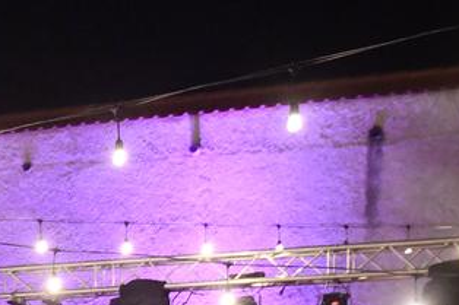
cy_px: 603
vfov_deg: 8.8
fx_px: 1886
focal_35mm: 148
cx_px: -273
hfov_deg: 13.0
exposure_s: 1/160
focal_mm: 29
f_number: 2.8
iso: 5000
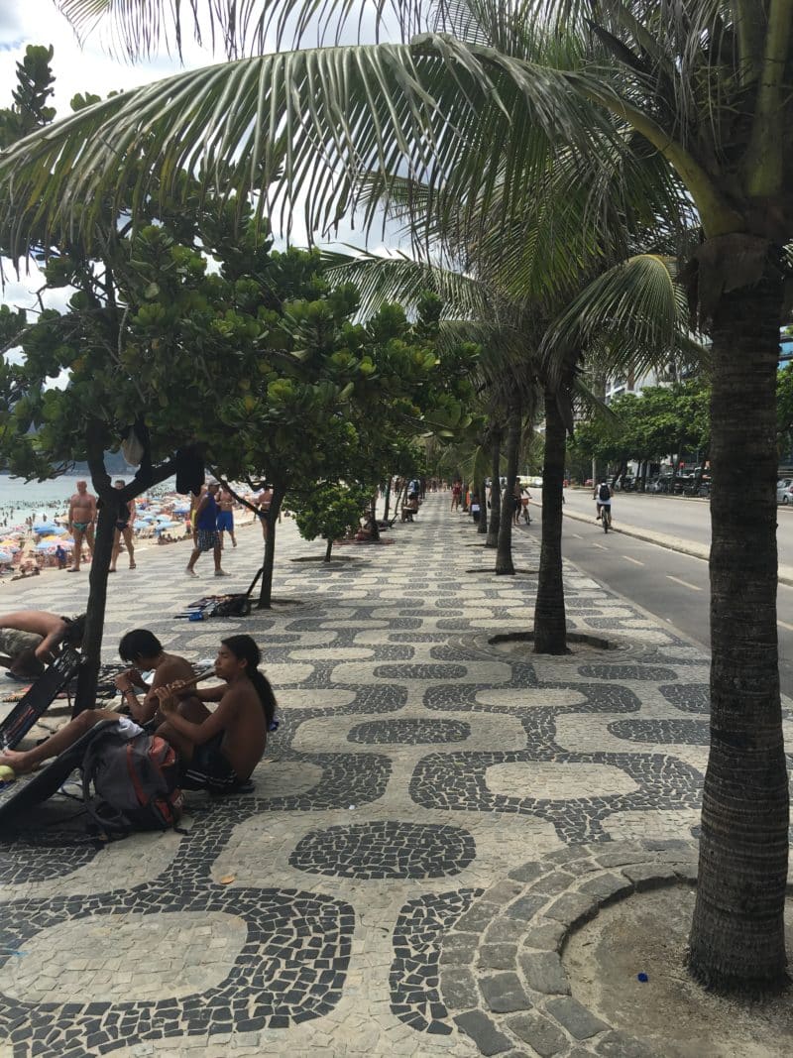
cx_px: 396
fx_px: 886
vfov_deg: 61.7
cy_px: 529
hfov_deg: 48.2
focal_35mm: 29
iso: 25
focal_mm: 4.15
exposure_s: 1/1115
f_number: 2.2
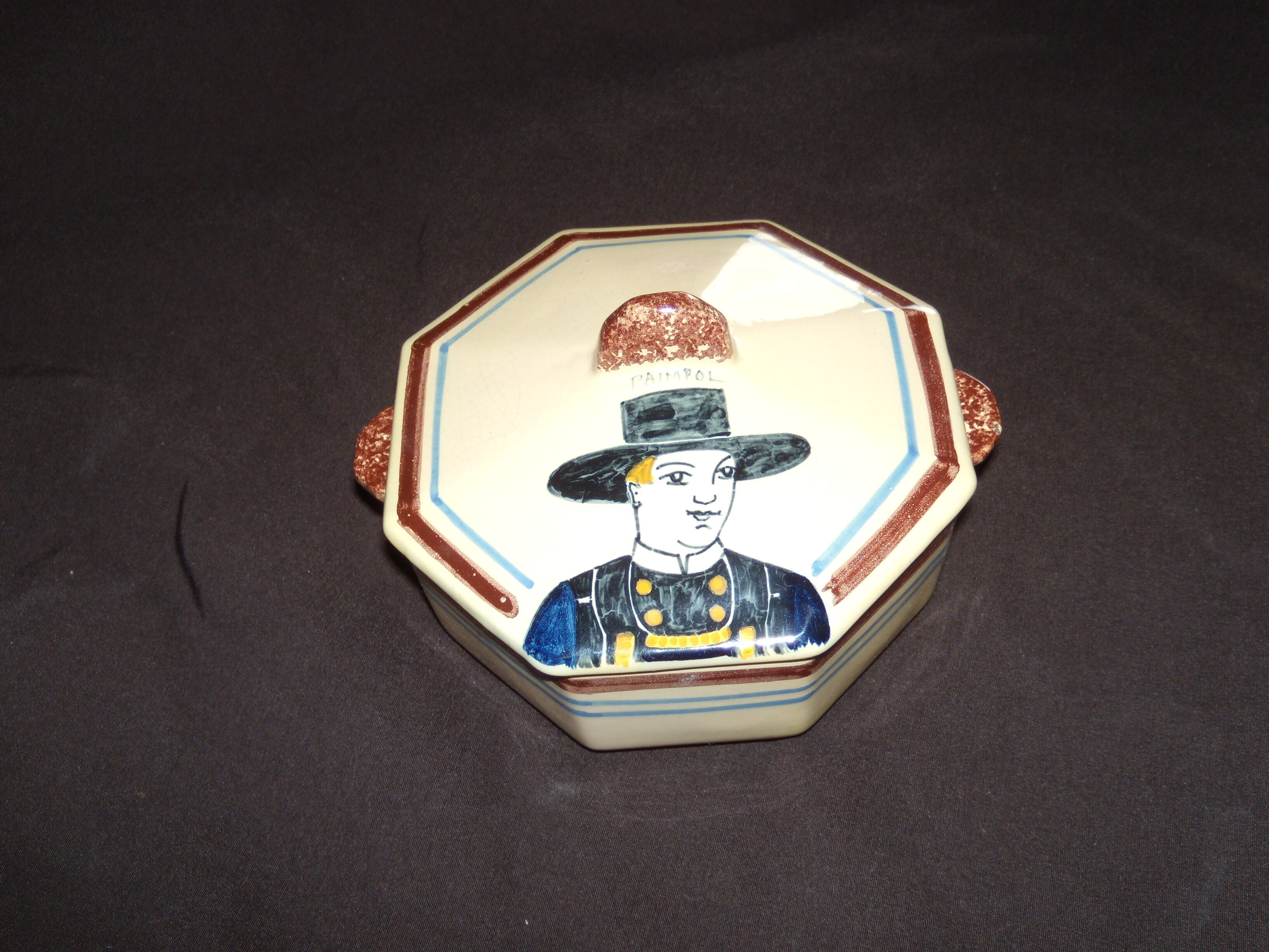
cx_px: 634
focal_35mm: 36
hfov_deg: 51.4
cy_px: 476
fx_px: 1320
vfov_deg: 39.7
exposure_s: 1/50
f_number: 3.6
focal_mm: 6.4
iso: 80
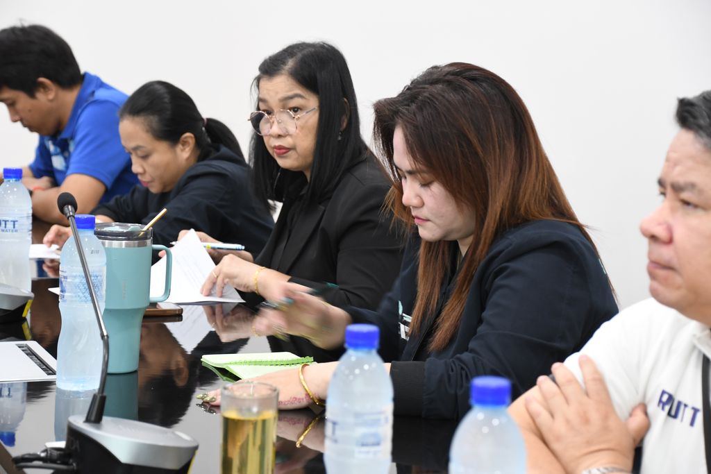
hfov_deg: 21.0
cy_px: 237
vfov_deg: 14.1
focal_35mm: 97
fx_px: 1916
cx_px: 356
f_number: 5
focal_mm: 65
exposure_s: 1/30
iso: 1600
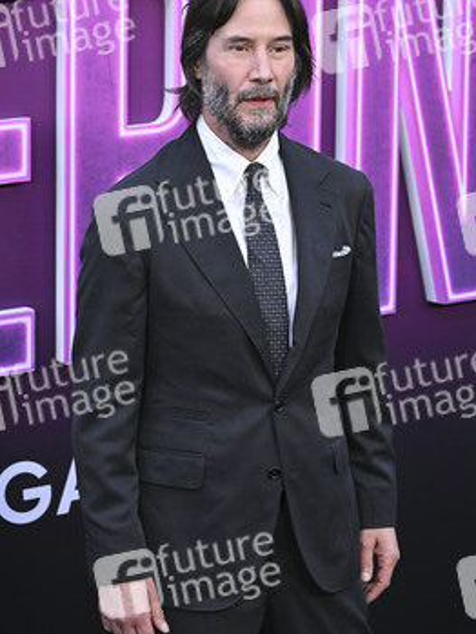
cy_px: 303
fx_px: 1594
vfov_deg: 22.5
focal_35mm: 87
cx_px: 240
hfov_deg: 17.0
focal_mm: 79
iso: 1600
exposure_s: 1/320
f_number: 5.6
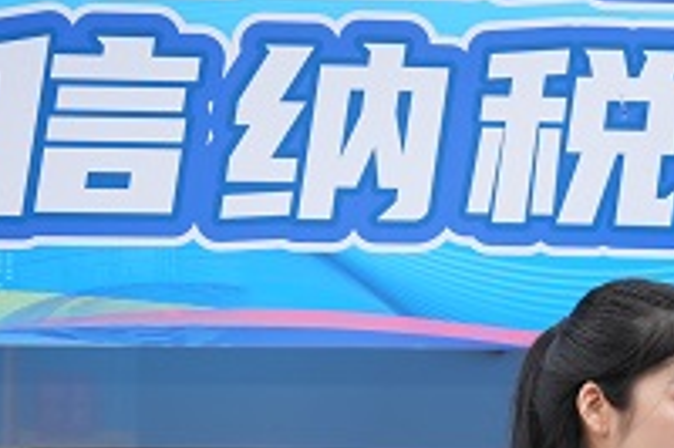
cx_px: 644
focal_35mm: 124
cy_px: 514
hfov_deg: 16.3
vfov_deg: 10.9
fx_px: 2320
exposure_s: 1/160
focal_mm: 31
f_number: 2.8
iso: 160
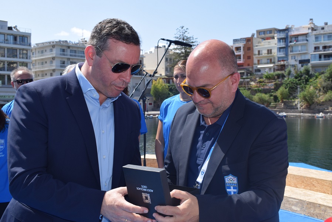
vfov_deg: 31.9
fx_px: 388
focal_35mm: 42
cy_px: 111
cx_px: 166
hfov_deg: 46.4
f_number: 8
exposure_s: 1/200
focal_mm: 28
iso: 100
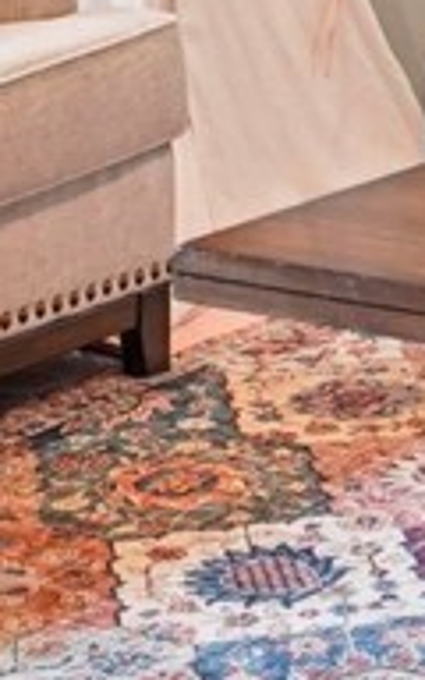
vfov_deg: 13.6
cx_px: 335
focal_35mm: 144
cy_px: -356
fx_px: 2669
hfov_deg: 9.1
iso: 1600
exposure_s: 1/25
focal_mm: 16
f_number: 8
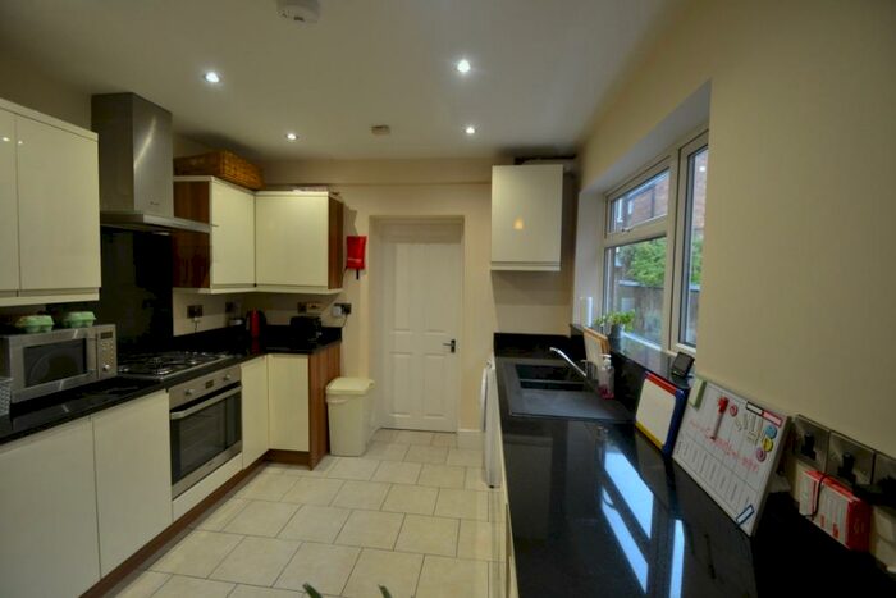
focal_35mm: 15
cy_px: 299
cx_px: 448
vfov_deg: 77.4
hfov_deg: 100.4
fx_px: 373
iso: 640
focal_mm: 10
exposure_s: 1/60
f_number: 3.5
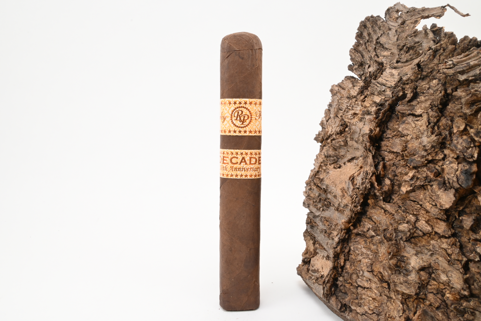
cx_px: 240
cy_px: 160
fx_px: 391
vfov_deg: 44.6
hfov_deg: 63.2
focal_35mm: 29
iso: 640
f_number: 22
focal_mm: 19.5
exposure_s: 1/15
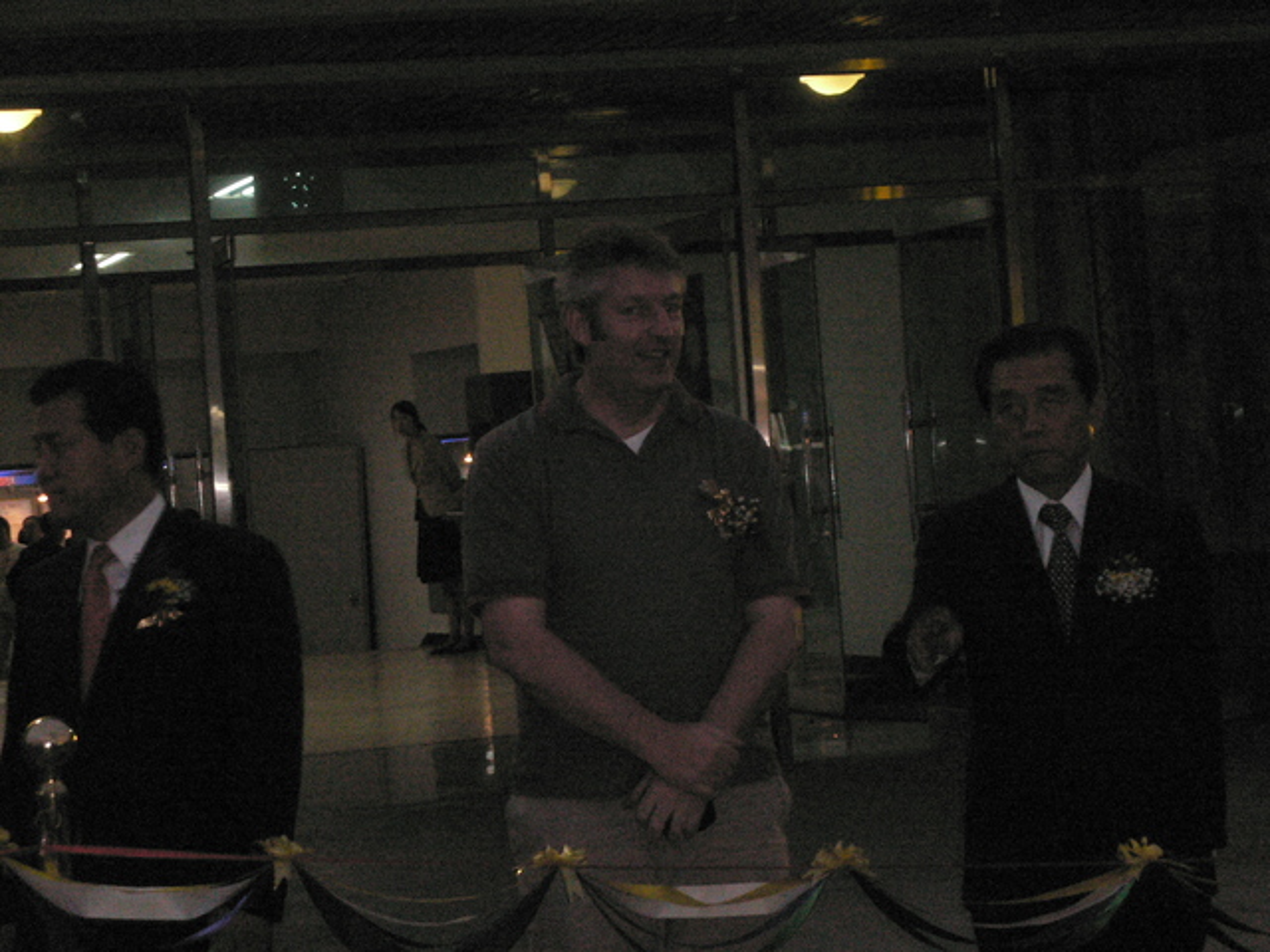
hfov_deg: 18.7
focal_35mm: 105
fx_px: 3852
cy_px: 476
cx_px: 635
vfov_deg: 14.1
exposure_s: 1/60
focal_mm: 17.4
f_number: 5
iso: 400
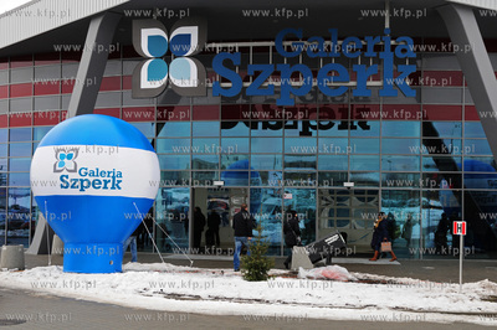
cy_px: 165
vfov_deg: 23.7
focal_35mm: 57
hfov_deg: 35.1
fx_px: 786
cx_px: 248
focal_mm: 38
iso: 250
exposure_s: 1/125
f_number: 8
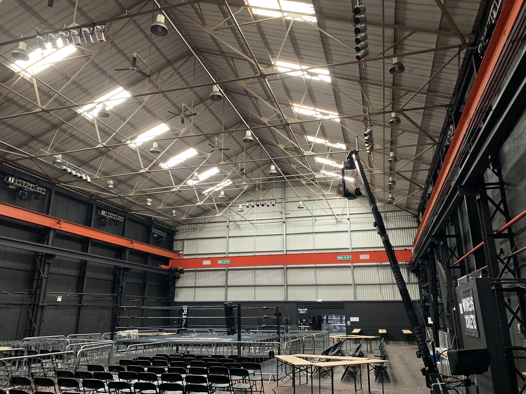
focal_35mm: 26
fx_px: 395
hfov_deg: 67.3
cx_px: 263
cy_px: 197
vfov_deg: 53.1
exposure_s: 1/57
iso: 400
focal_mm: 4.25
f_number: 1.8
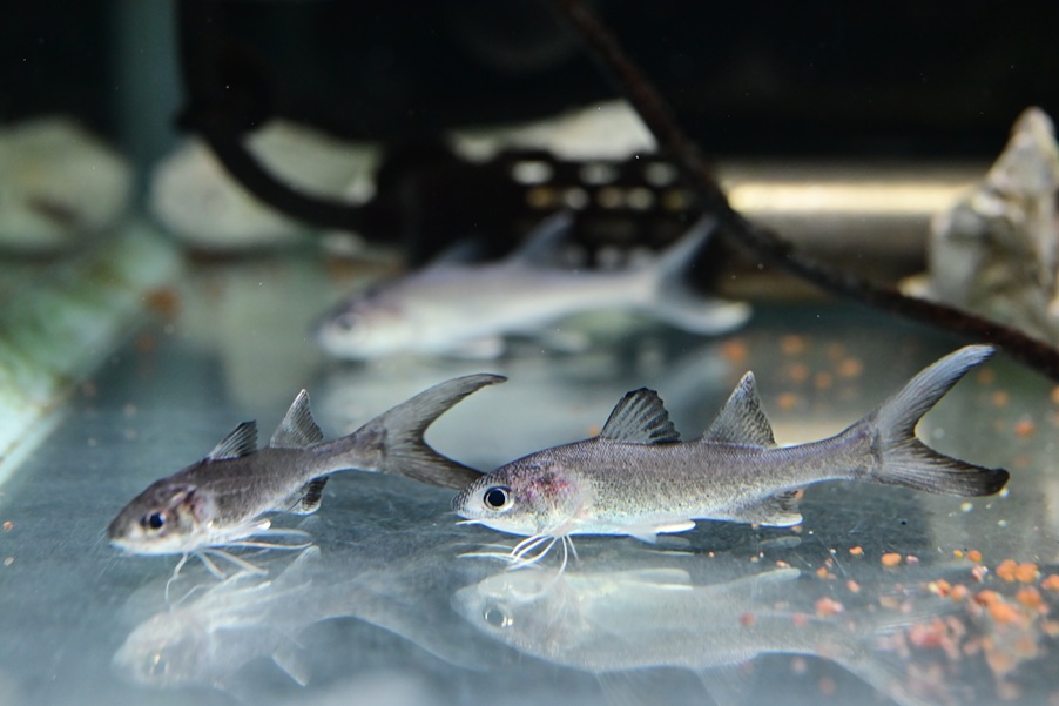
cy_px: 353
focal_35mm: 50
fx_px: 1470
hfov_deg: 39.6
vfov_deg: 27.0
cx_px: 530
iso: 5000
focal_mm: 50
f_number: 8
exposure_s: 1/160
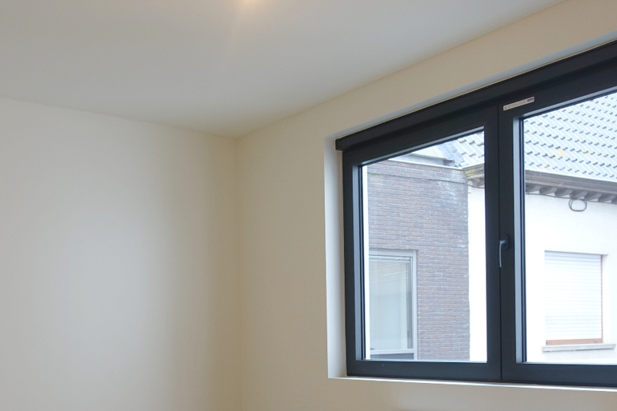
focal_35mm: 42
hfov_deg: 45.9
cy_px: 358
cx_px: 223
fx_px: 720
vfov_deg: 30.7
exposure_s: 1/40
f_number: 2.8
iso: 125
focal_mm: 8.8
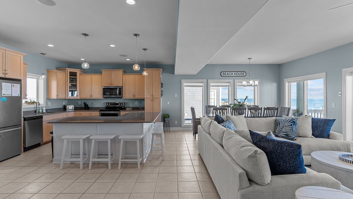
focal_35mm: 19
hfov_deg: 89.6
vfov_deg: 58.4
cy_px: 98
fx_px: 178
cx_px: 176
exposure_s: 1/4
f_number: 6.3
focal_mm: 18
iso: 125
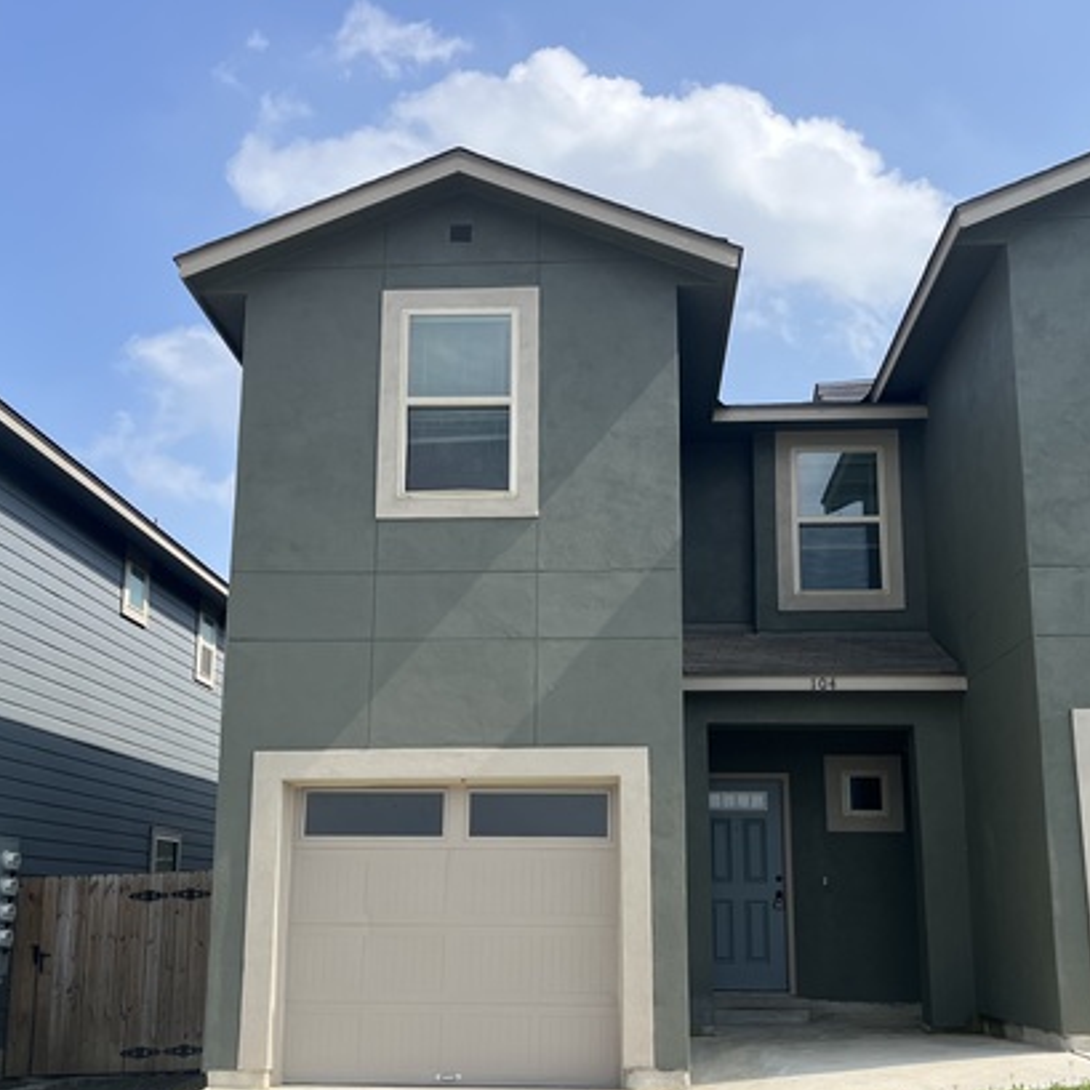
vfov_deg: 45.9
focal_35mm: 36
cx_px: 589
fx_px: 1282
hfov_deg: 46.0
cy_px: 637
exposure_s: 1/2632
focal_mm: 5.1
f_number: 1.6
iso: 50
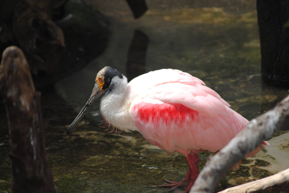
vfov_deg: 4.5
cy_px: 98
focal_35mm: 304
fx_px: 2443
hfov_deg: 6.8
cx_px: 146
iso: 200
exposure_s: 1/60
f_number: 5.6
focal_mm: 200
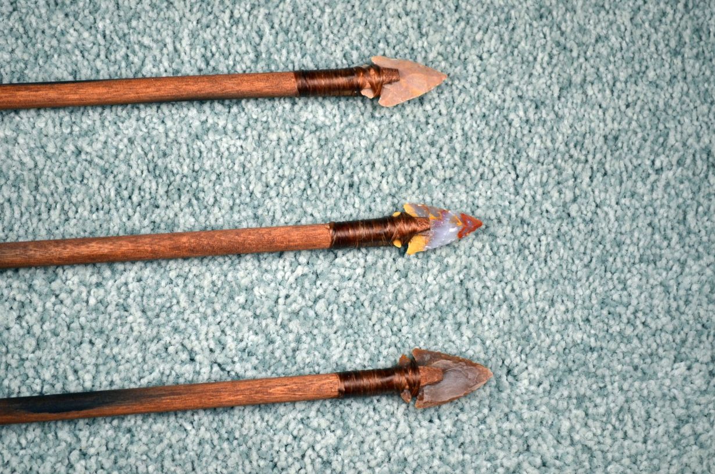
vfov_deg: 16.5
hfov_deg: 24.7
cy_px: 237
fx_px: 1635
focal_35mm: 82
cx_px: 358
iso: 400
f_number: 5.6
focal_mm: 55
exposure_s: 1/100
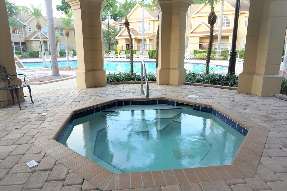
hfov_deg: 73.8
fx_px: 191
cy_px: 96
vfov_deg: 53.0
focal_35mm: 24
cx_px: 144
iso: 100
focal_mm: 16
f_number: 5
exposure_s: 1/5
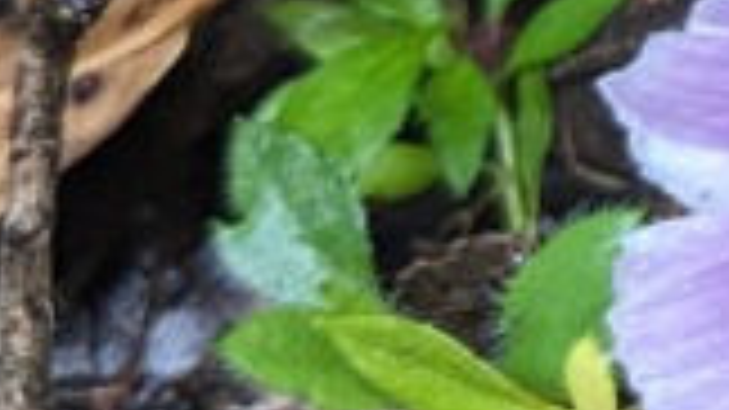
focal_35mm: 188
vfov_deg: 6.3
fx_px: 3633
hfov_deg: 10.5
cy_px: -291
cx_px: 1492
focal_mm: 4.38
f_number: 1.73
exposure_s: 1/99.9
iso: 208
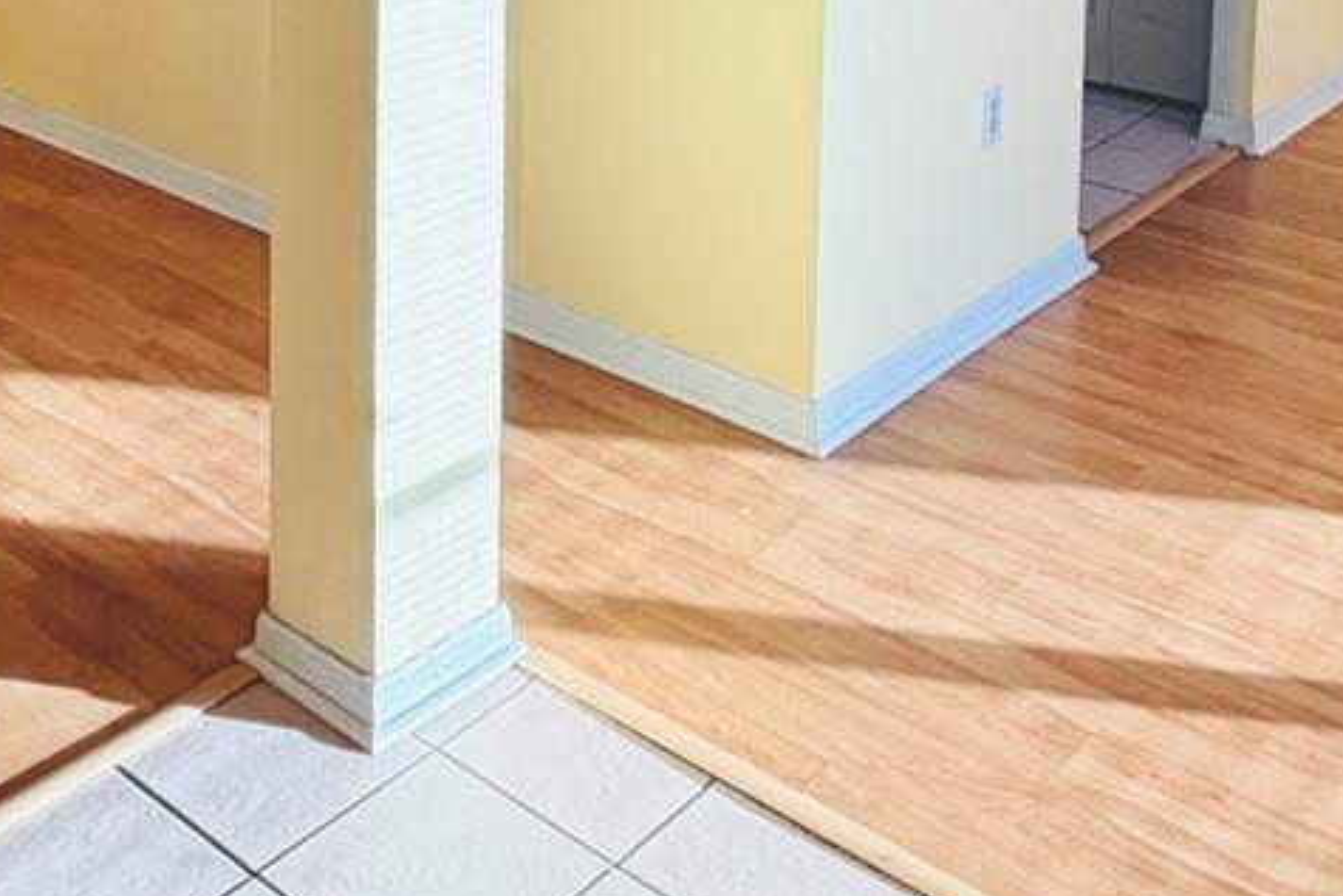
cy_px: -308
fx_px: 1828
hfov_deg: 40.2
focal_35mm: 49
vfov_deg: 23.8
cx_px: 551
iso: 64
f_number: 2.2
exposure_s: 1/120
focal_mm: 2.22
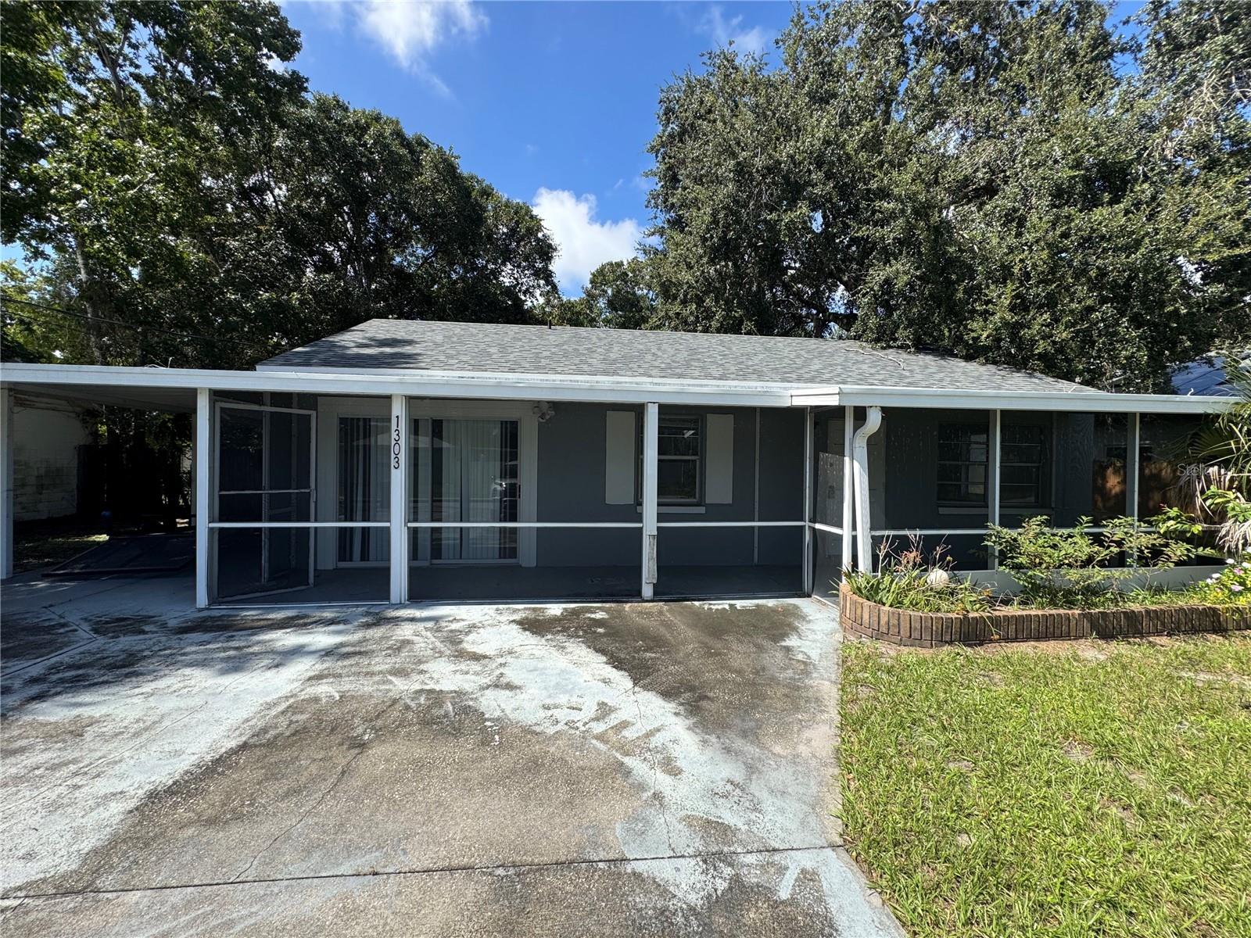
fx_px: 506
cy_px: 469
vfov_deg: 85.7
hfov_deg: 102.1
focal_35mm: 14
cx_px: 626
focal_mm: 2.22
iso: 50
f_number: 2.2
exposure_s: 1/879
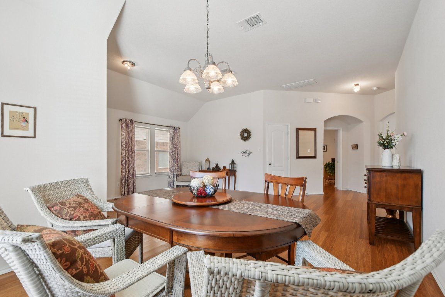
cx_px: 222
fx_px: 185
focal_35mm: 15
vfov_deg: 77.3
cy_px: 148
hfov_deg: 100.4
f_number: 7.1
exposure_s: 1/40
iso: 400
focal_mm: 10
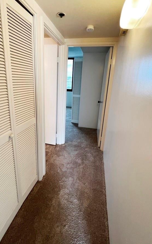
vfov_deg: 97.5
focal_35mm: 16
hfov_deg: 71.1
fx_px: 106
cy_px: 110
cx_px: 70
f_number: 1.8
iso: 125
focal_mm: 1.57
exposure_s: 1/60
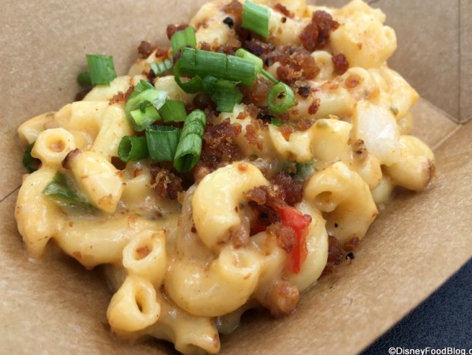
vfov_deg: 44.2
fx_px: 436
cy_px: 171
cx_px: 239
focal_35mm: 32
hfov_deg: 56.8
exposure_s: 1/223
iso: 25
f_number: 2.2
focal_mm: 4.15
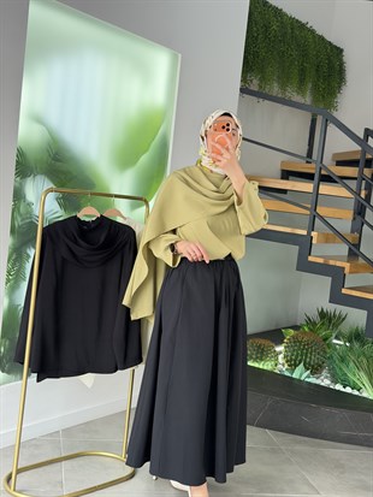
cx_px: 186
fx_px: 689
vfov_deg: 39.6
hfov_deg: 30.3
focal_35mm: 48
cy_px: 248
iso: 80
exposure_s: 1/187
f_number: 1.78
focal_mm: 6.76
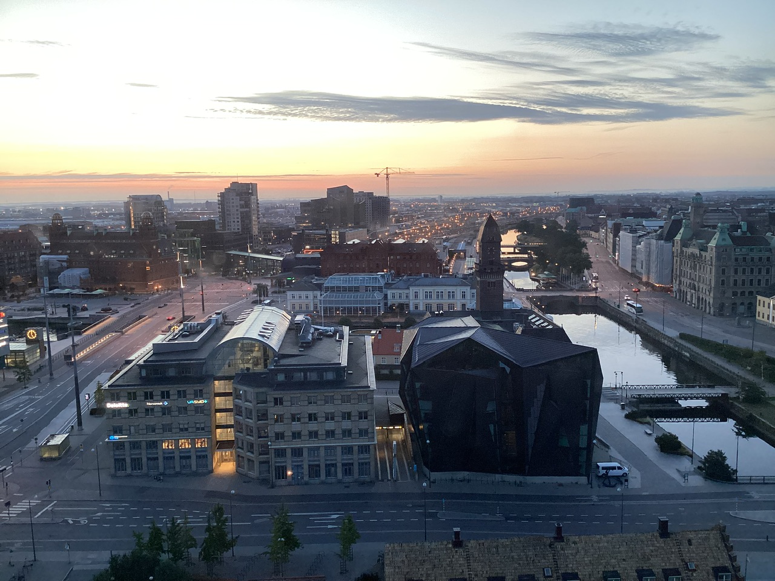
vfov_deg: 45.4
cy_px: 290
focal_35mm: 31
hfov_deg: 58.4
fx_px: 694
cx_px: 388
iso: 160
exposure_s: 1/50
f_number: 2.4
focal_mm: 3.3
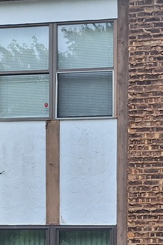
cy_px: 304
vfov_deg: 21.3
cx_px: 222
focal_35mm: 88
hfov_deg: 14.7
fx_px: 597
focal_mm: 5.54
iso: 40
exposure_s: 1/992
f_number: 1.8
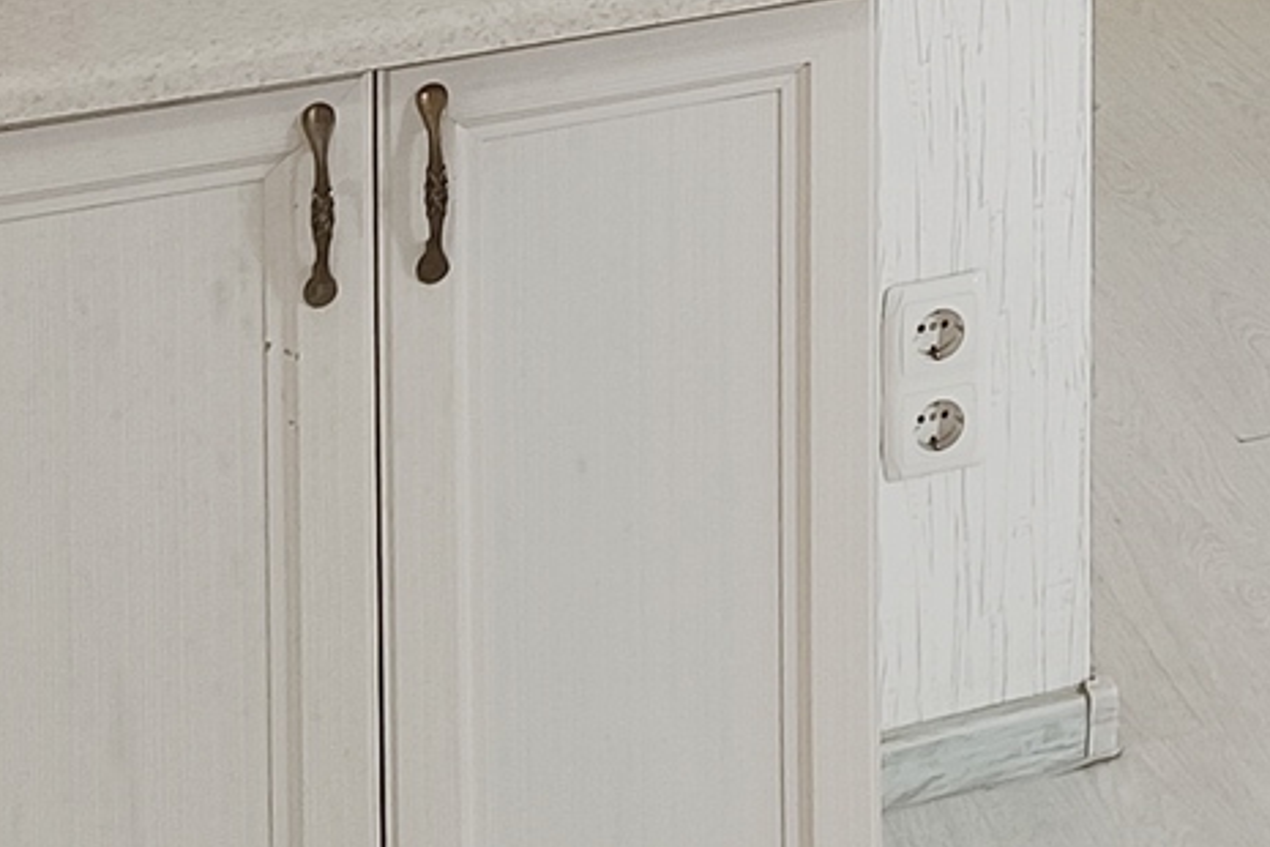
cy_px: -1117
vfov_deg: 10.8
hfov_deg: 17.1
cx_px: 1816
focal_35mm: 110
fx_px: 3880
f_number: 1.88
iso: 245
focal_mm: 5.59
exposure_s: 1/101
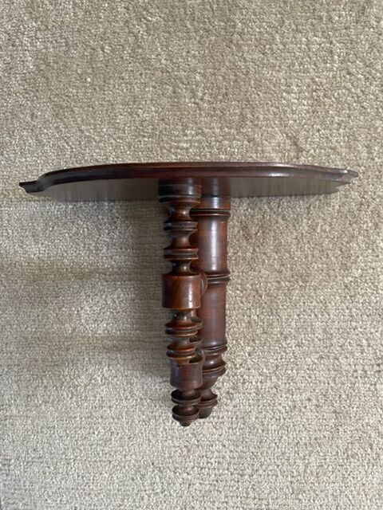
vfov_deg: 67.3
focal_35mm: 26
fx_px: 384
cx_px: 192
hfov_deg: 53.1
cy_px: 255
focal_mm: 4.2
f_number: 1.6
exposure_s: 1/60
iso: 400
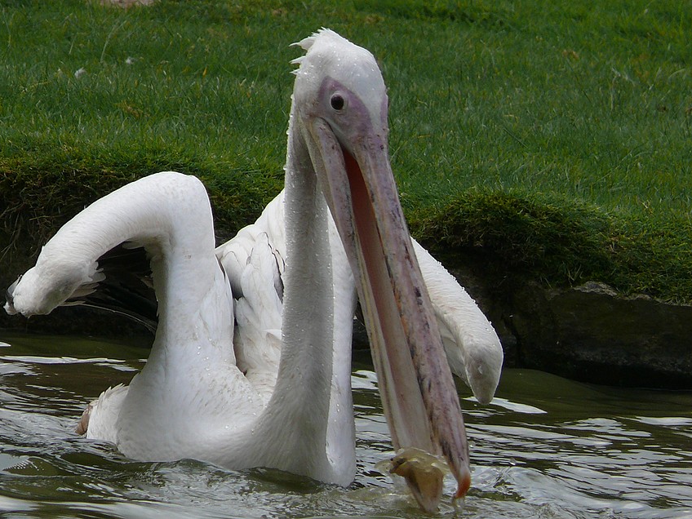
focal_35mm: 741
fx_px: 14813
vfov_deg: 2.0
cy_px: 260
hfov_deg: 2.7
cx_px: 346
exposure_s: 1/500
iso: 100
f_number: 6.3
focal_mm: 87.7
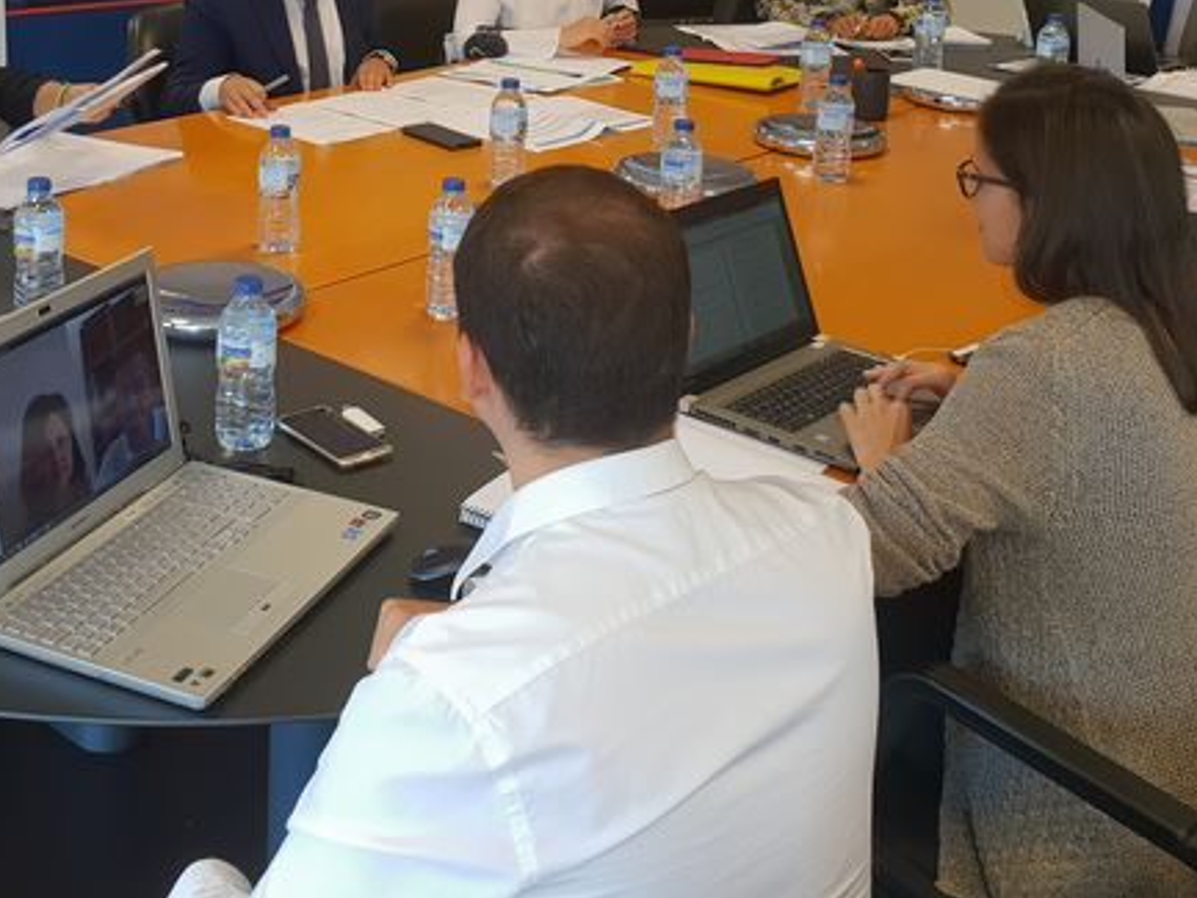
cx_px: 381
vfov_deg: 29.0
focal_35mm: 48
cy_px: 75
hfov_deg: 39.1
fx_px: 1660
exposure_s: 1/50
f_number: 2.4
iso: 100
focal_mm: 4.3
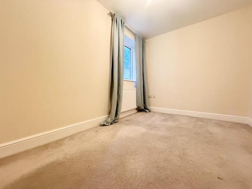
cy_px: 94
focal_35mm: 14
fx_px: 102
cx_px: 126
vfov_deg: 85.7
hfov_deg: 102.1
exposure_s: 1/50
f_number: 2.2
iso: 800
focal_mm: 2.22
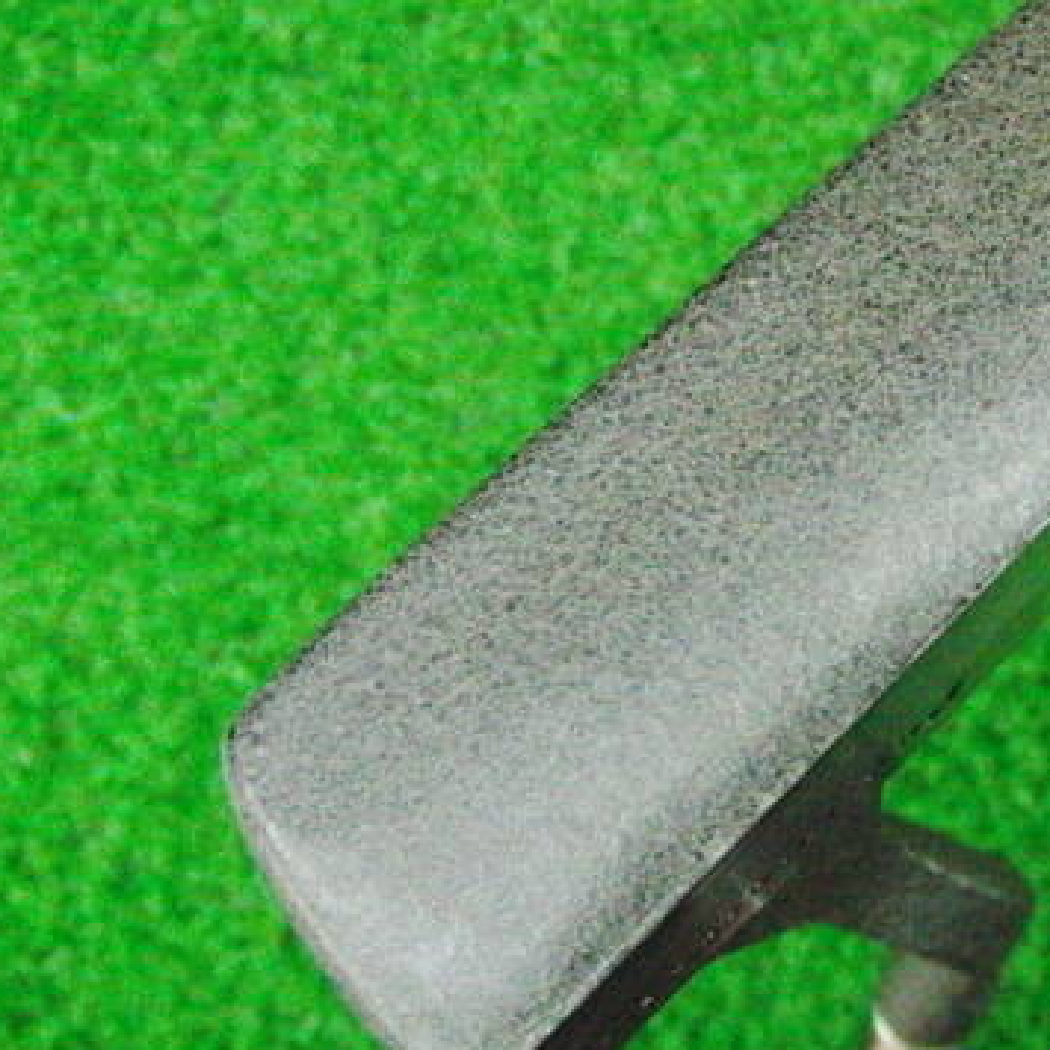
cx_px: 929
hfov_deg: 28.1
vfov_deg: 28.9
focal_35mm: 59
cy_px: 355
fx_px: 2025
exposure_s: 1/200
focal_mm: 6.42
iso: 3200
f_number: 3.6
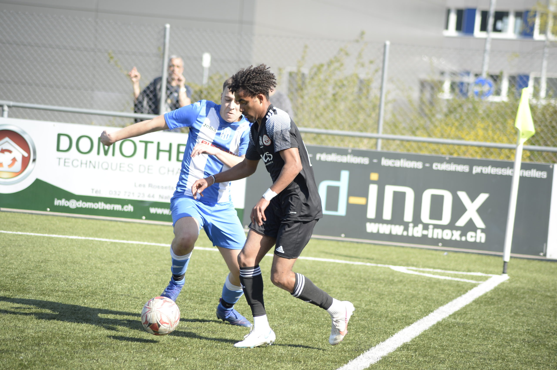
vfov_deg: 7.6
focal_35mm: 180
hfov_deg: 11.4
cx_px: 278
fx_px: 2782
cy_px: 185
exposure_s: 1/640
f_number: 4.5
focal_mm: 180
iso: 250
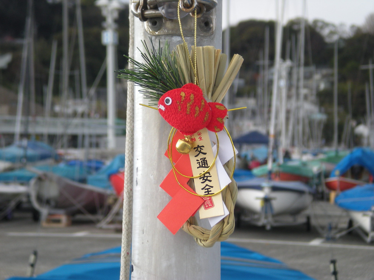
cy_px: 140
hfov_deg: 17.3
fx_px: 1232
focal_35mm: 114
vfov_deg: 13.0
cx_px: 187
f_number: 5.9
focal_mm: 18.9
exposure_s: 1/133
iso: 100
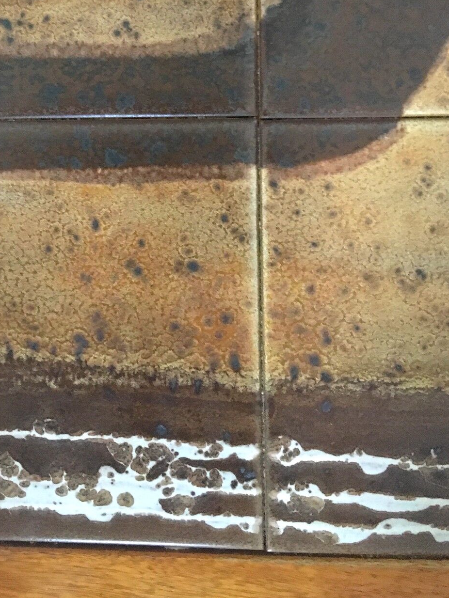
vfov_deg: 38.9
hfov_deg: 30.4
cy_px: 123
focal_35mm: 47
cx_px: 118
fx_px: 813
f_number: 2.2
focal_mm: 4.15
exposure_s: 1/17
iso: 500
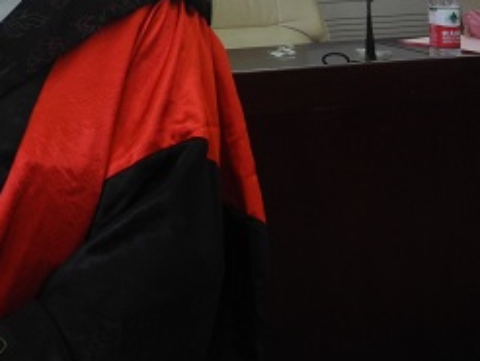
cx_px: -176
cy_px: -156
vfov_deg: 16.5
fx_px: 1152
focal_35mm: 83
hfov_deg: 21.0
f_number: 2.8
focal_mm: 6
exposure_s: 1/30
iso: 154
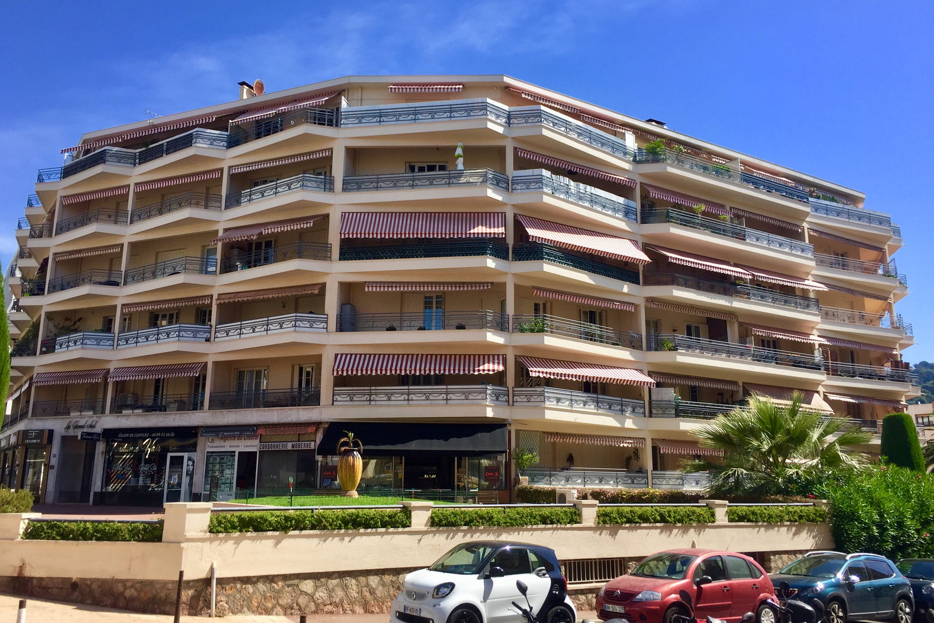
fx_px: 804
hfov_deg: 60.3
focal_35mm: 31
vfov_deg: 42.3
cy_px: 287
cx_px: 457
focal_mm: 4.15
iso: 32
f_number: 2.2
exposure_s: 1/1276
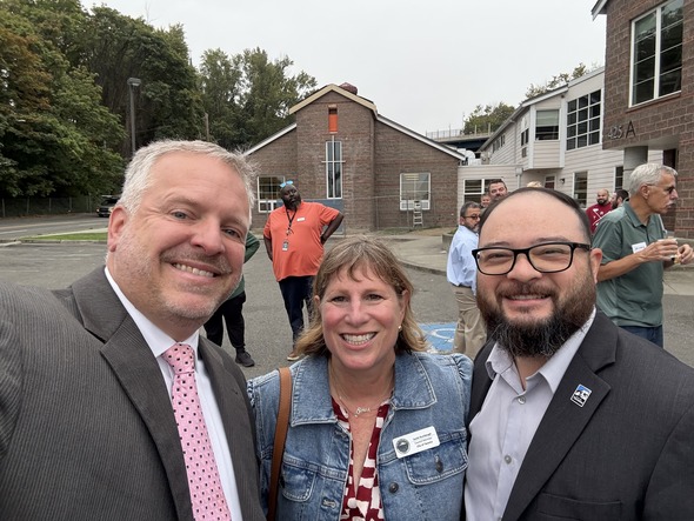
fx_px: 461
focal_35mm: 23
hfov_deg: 73.9
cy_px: 260
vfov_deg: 58.9
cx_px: 347
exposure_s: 1/121
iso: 40
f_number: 1.9
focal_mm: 2.69
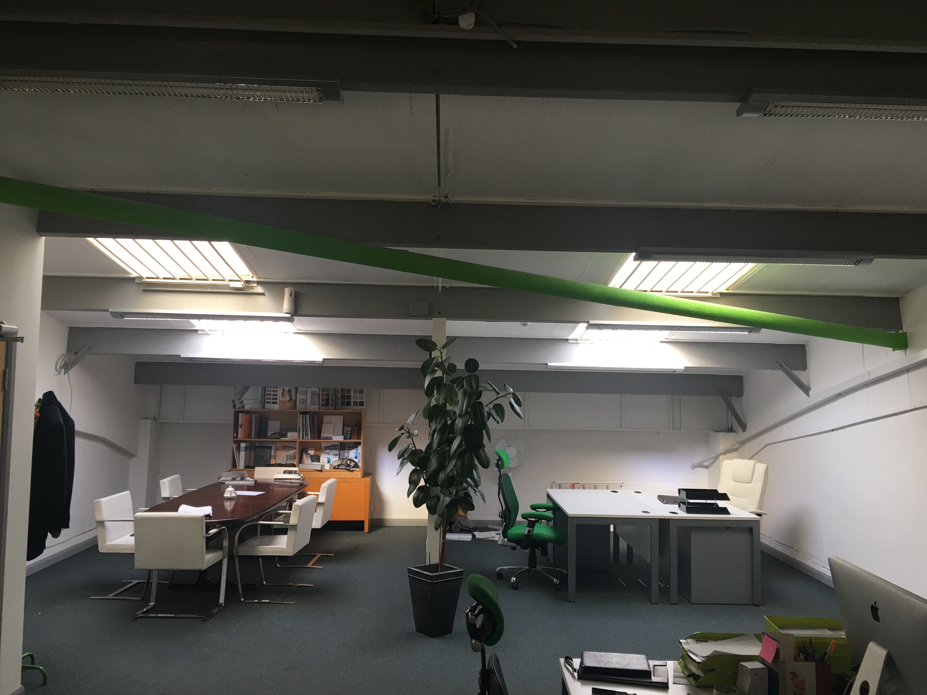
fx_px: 777
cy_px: 348
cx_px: 464
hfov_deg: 61.7
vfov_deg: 48.2
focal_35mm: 29
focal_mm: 4.15
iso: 25
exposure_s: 1/33
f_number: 2.2
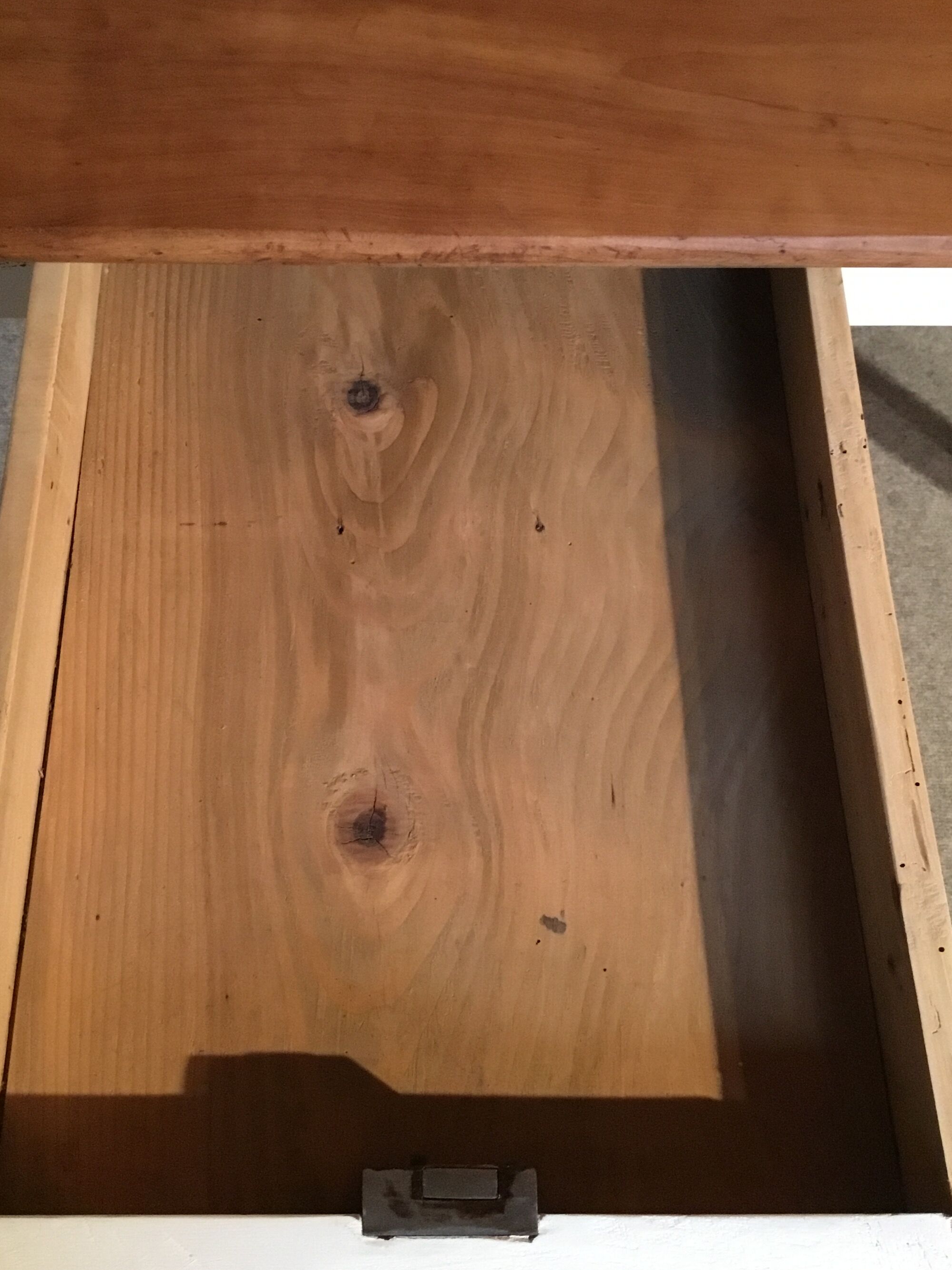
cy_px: 628
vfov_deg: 49.0
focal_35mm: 38
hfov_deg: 37.7
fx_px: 1394
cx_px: 453
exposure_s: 1/17
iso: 250
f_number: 2.4
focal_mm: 3.3
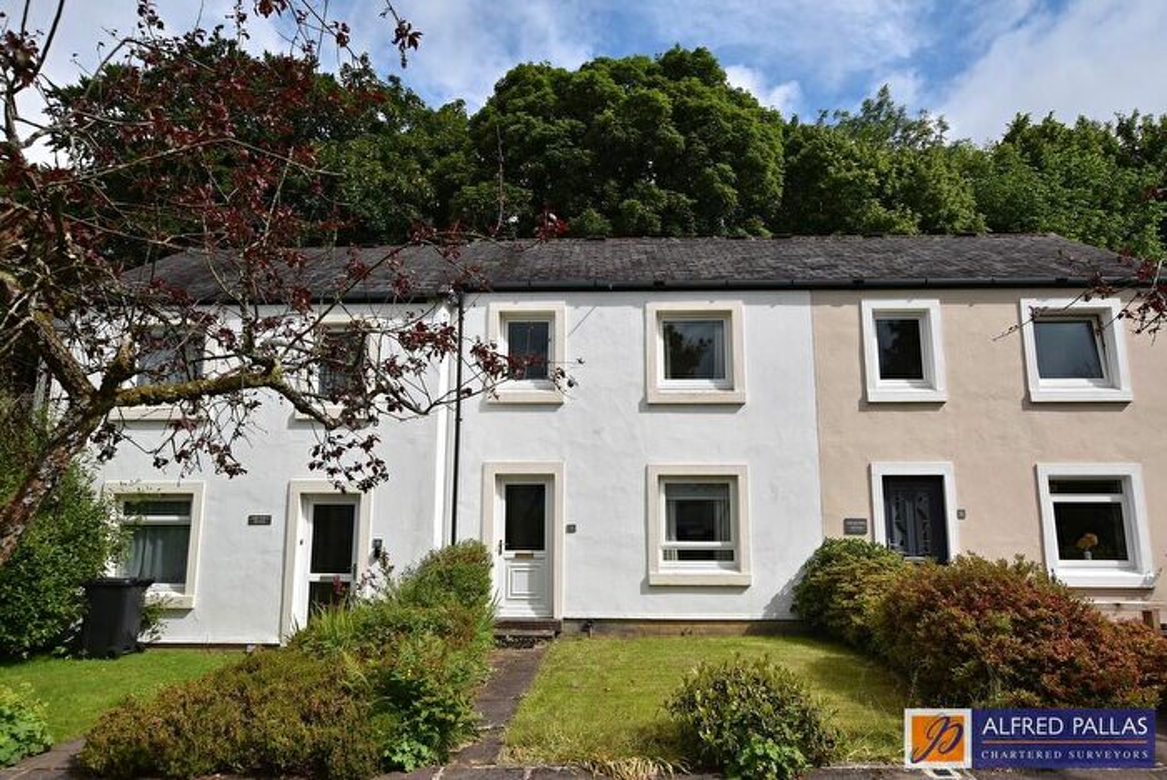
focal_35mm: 22
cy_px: 390
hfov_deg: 77.3
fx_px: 730
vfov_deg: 56.2
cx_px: 584
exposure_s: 1/400
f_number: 10
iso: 200
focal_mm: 15
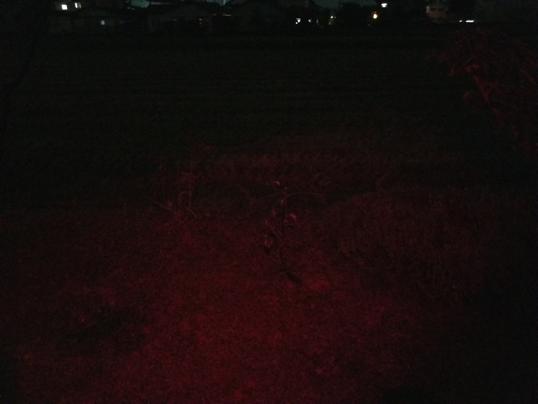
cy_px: 202
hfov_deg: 67.3
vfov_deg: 53.1
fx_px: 404
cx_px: 269
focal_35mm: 26
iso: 1250
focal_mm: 4.25
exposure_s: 1/4
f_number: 1.7
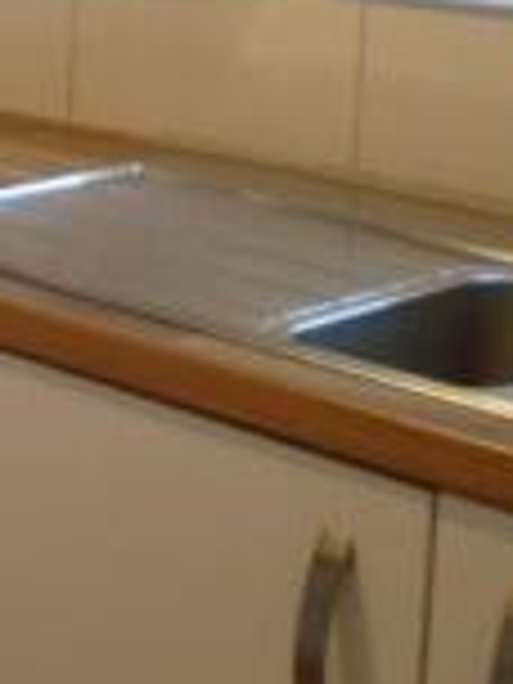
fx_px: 1976
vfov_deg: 19.0
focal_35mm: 100
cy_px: -16
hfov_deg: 13.0
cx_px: -488
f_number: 3.2
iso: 250
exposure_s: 1/30
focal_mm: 4.6
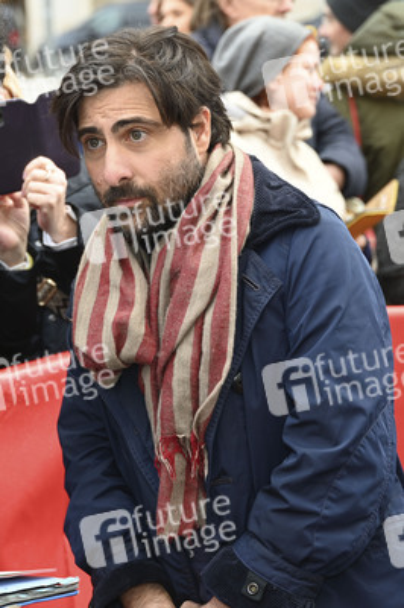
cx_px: 202
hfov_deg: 29.2
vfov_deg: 42.8
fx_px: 776
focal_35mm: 46
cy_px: 304
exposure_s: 1/160
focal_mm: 46
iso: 200
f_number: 2.8
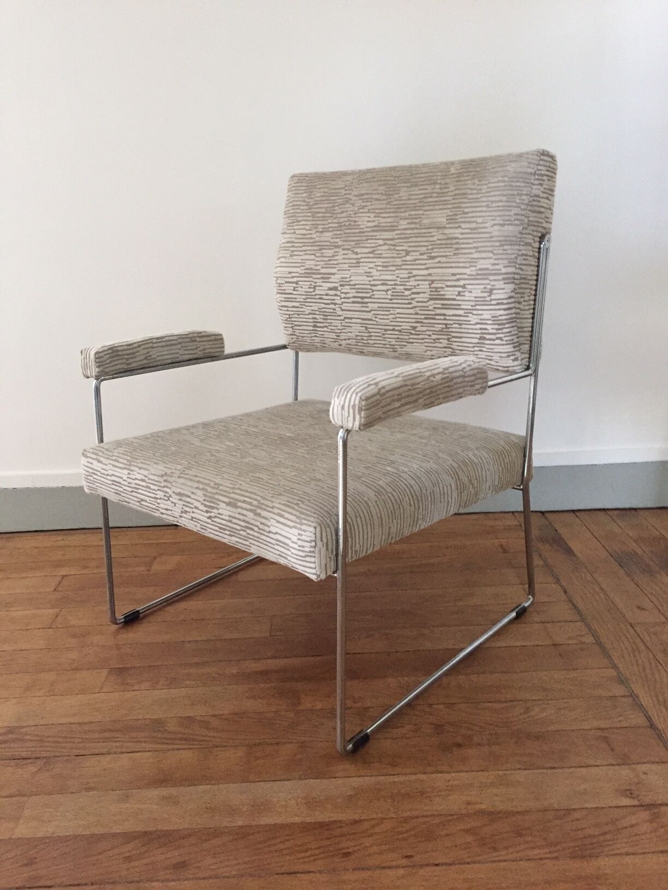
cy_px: 445
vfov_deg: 61.7
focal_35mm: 29
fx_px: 746
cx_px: 334
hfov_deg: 48.2
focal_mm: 4.15
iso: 250
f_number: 2.2
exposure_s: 1/17
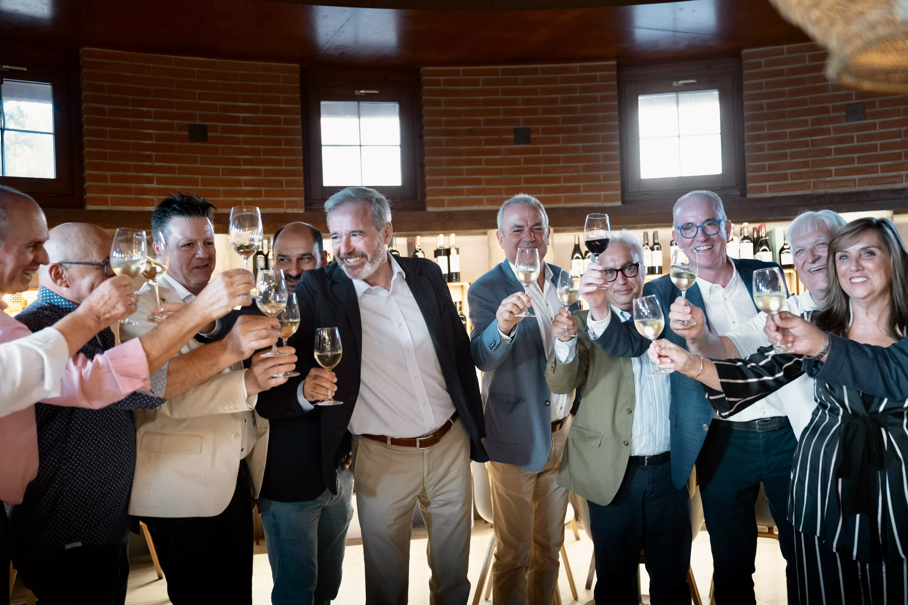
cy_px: 302
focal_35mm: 34
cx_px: 454
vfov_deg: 38.9
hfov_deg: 55.8
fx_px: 857
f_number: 3.2
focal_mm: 34
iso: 1000
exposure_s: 1/125
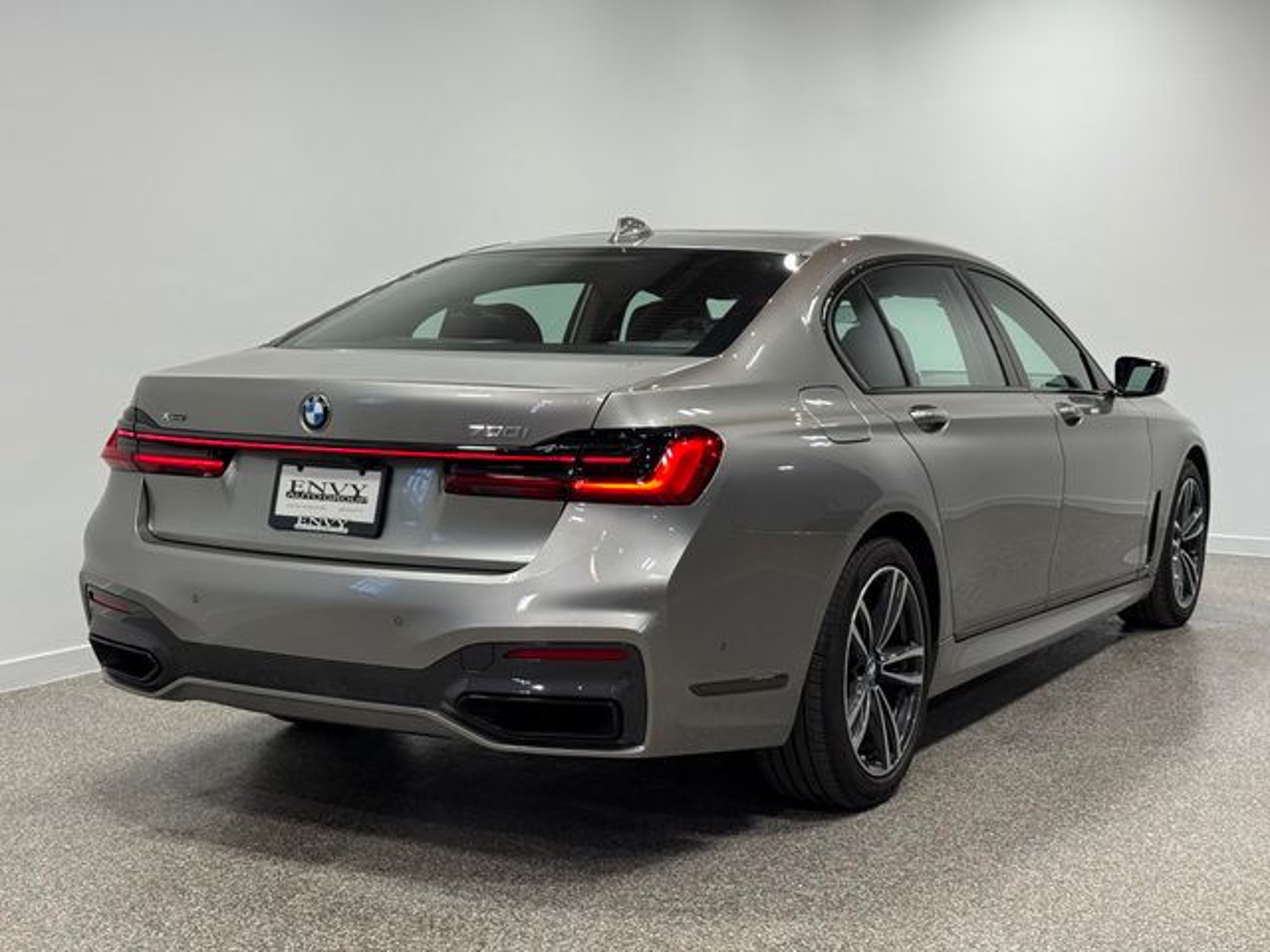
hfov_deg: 39.7
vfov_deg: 30.3
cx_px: 635
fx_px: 1761
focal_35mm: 48
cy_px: 476
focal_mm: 6.76
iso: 80
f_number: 1.78
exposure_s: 1/394
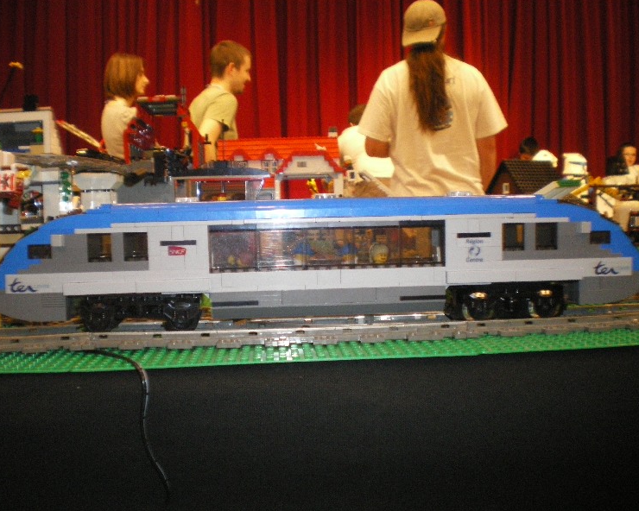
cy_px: 254
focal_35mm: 38
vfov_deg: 39.2
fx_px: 719
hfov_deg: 47.9
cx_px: 315
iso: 640
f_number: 3.1
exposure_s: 1/50
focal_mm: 6.3
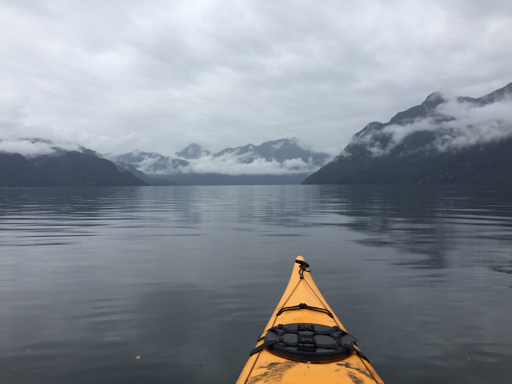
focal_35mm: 29
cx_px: 256
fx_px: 429
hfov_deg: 61.7
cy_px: 192
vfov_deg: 48.2
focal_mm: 4.15
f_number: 2.2
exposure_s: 1/1130
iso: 32
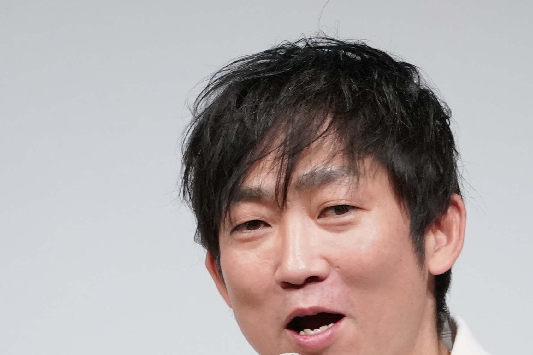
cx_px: 255
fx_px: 20697
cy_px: 369
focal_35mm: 1398
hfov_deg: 1.5
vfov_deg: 1.0
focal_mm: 400
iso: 5000
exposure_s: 1/320
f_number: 6.3
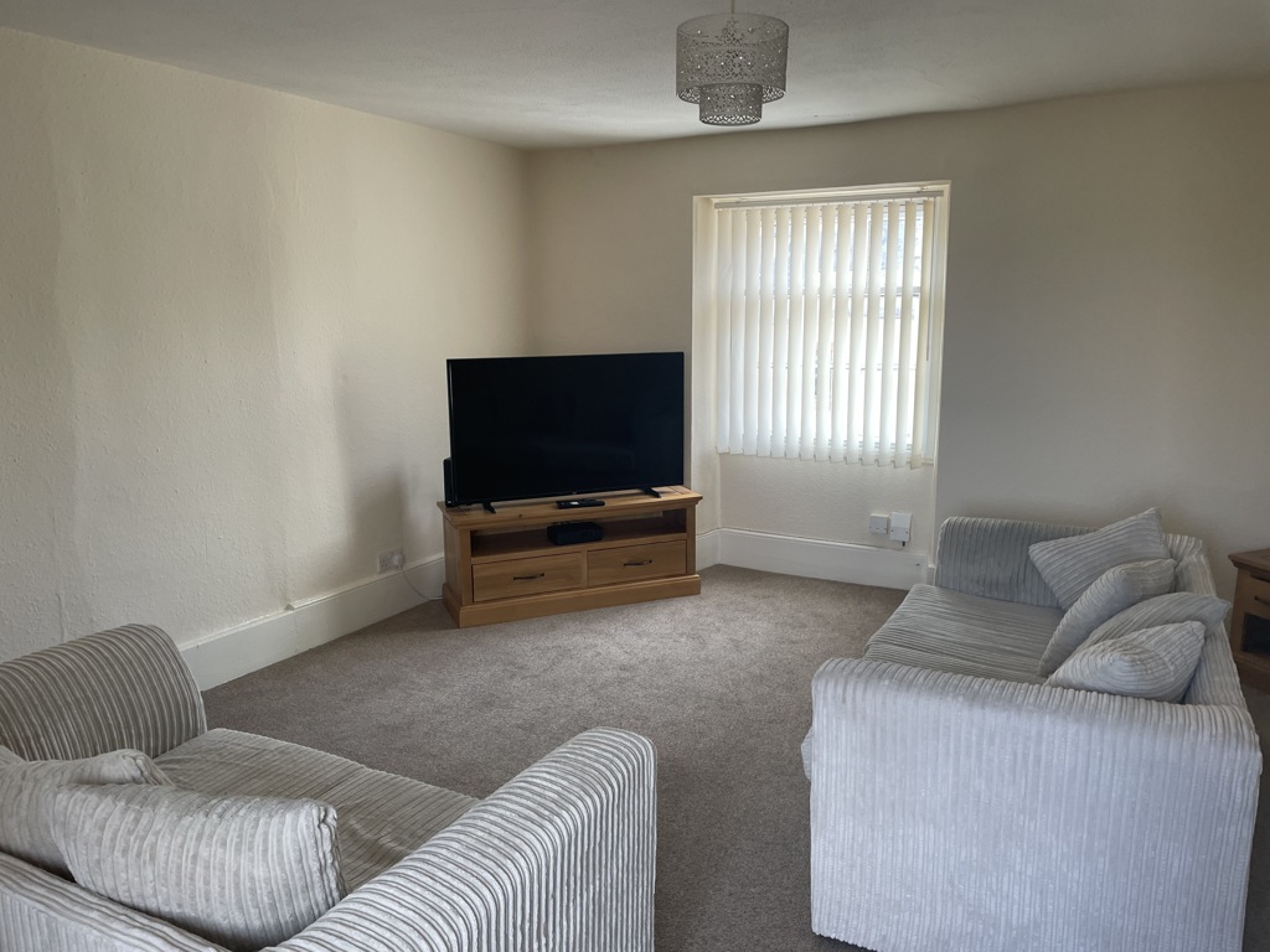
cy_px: 476
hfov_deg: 67.3
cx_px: 635
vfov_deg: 53.1
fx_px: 954
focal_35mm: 26
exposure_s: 1/121
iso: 80
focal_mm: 4.2
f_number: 1.6
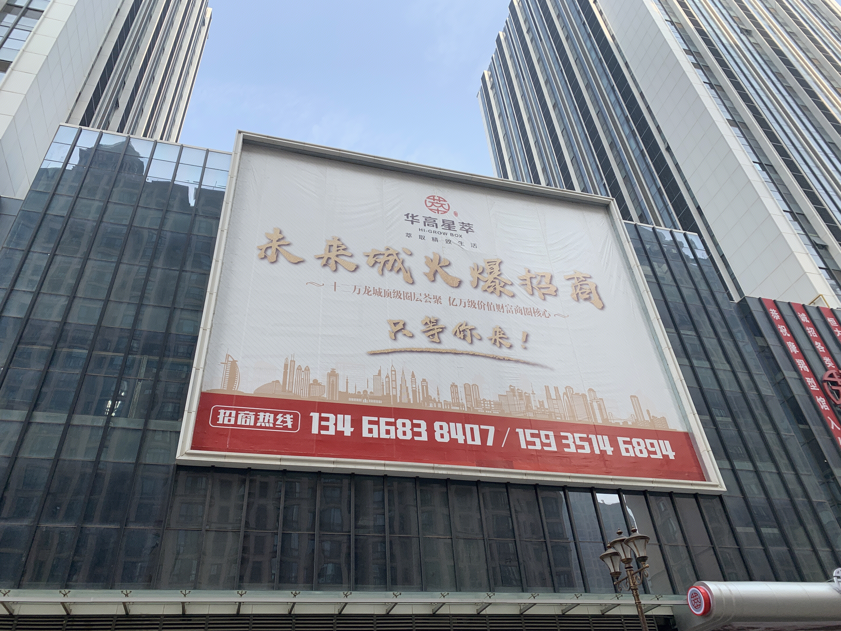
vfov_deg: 53.1
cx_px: 420
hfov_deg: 67.3
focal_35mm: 26
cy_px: 316
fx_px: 632
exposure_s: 1/822
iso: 25
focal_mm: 4.25
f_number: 1.8
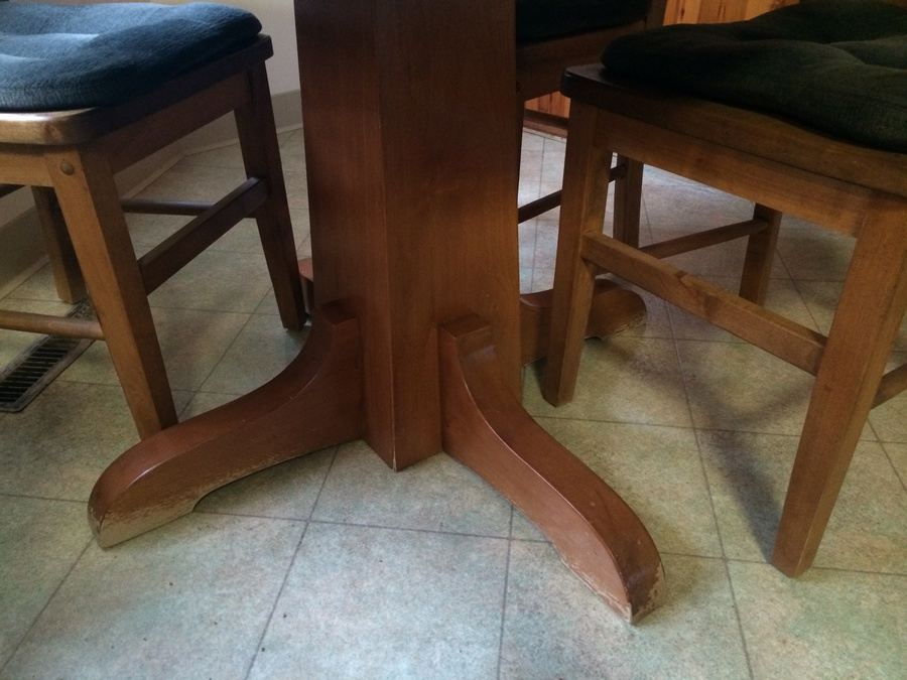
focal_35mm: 30
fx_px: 786
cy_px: 340
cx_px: 454
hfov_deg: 60.0
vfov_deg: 46.8
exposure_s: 1/15
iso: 400
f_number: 2.2
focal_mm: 4.12
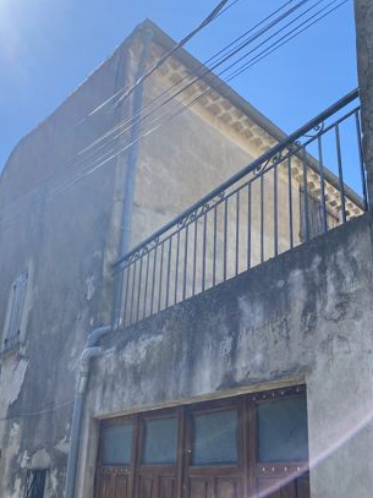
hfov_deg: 41.7
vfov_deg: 53.1
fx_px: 489
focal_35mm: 34
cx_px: 161
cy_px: 323
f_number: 1.8
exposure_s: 1/1377
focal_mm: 4.25
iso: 32
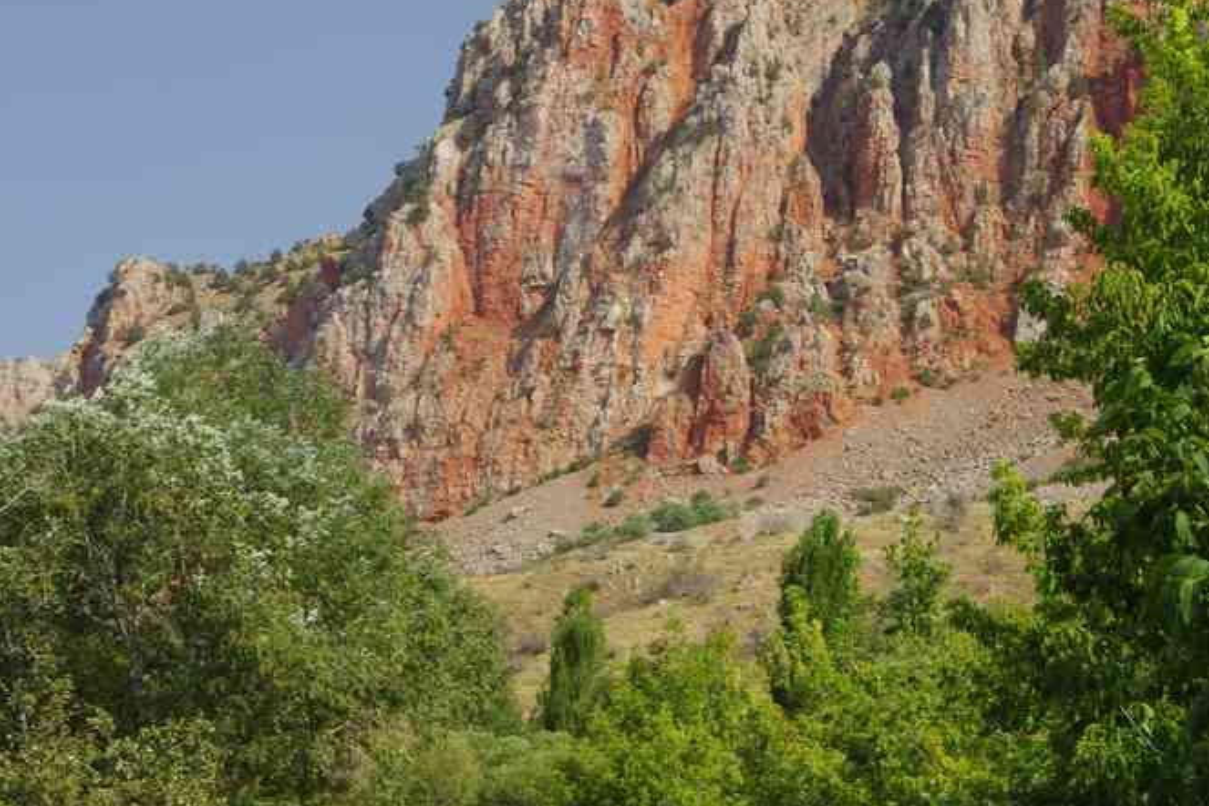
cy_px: 493
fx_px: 3795
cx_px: 604
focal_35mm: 113
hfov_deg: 18.1
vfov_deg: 12.1
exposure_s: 1/80
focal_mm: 50
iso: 200
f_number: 10
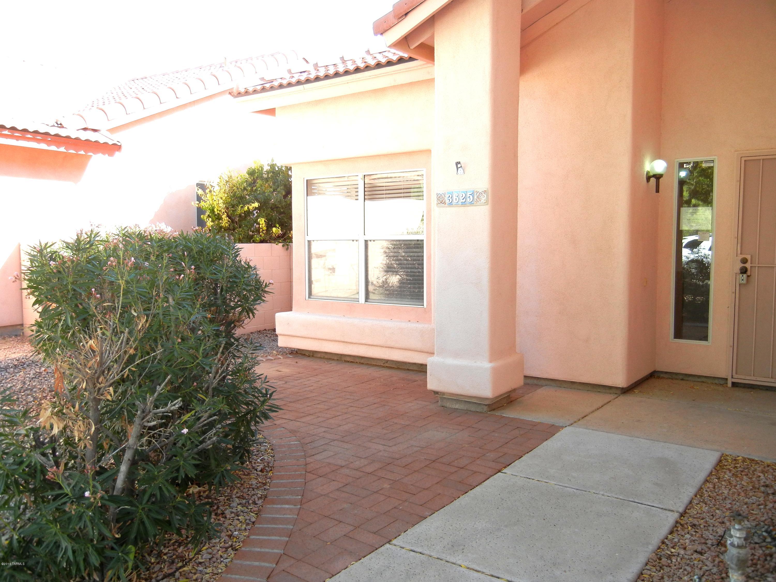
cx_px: 388
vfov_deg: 46.8
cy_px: 291
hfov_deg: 60.0
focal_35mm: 30
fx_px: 673
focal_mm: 5.4
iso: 160
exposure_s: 1/224
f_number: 3.5
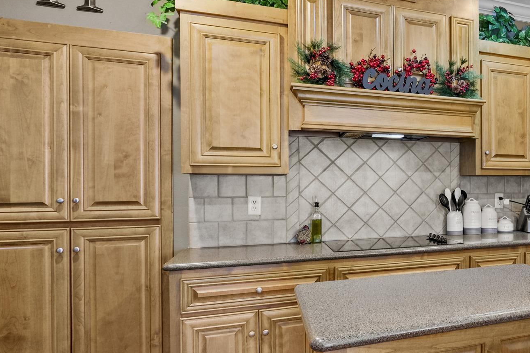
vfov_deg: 45.0
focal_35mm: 29
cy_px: 172
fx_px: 427
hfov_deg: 53.8
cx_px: 496
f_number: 8
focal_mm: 10
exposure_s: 1.5
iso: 400
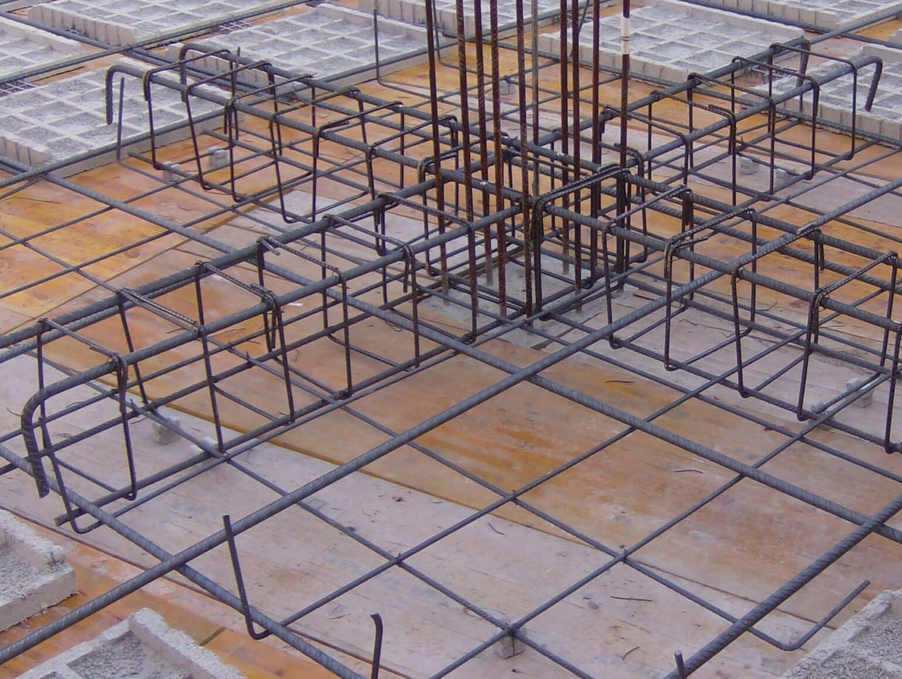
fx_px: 1565
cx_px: 601
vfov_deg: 24.5
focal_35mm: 60
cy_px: 363
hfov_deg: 31.9
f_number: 2.8
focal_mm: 6
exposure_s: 1/254
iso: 100
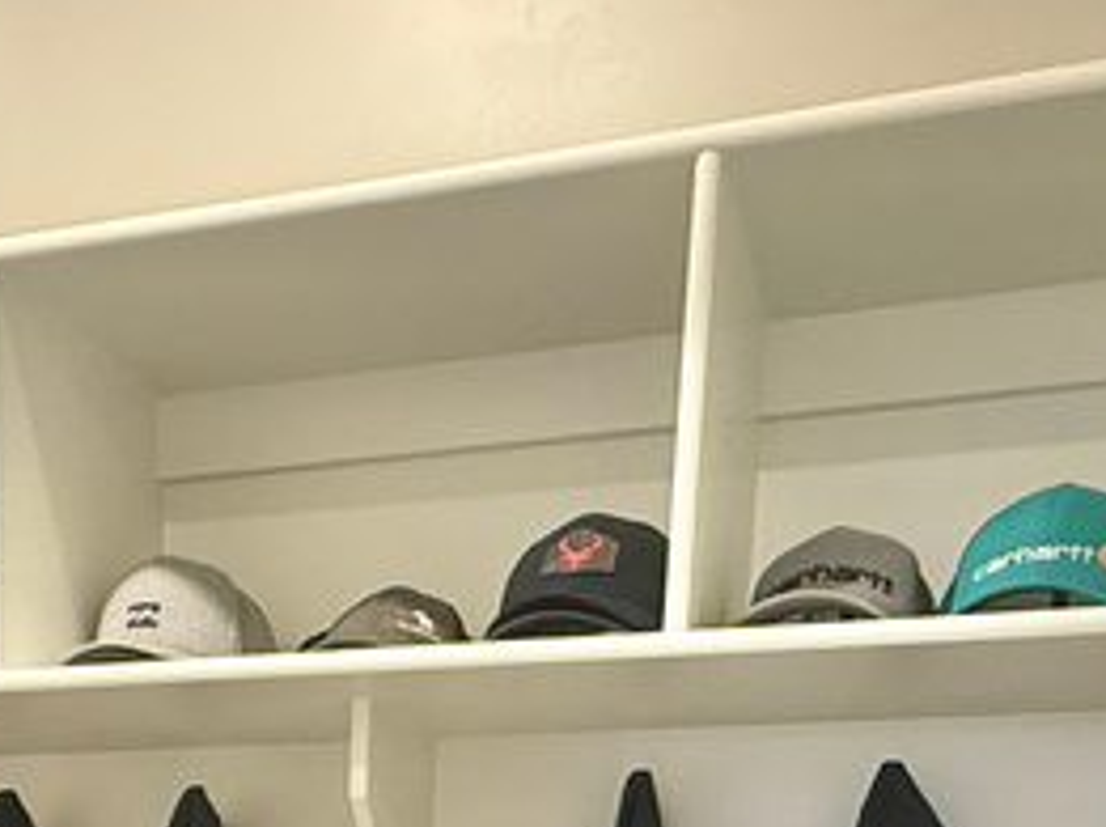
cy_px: 1438
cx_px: 275
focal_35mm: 55
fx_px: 1755
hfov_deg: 34.2
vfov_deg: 20.1
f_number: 2.2
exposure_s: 1/60
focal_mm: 2.22
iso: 320
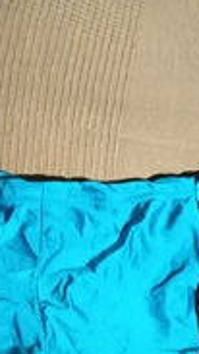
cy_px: 379
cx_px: 33
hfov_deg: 20.8
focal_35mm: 57
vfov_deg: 32.6
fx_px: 534
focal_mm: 5.27
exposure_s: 1/20
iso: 1937
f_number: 1.7
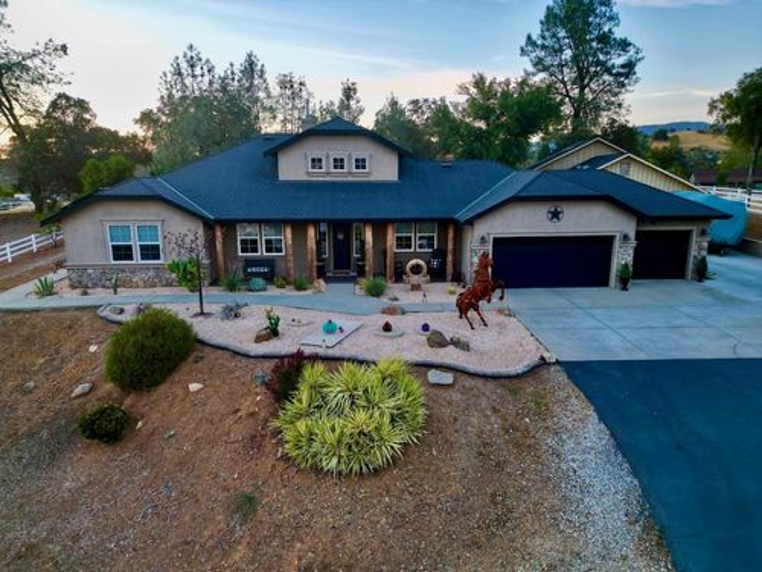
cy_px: 286
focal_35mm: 24
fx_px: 528
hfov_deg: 71.6
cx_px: 381
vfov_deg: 56.8
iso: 100
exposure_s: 1/80
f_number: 1.7
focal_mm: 6.72
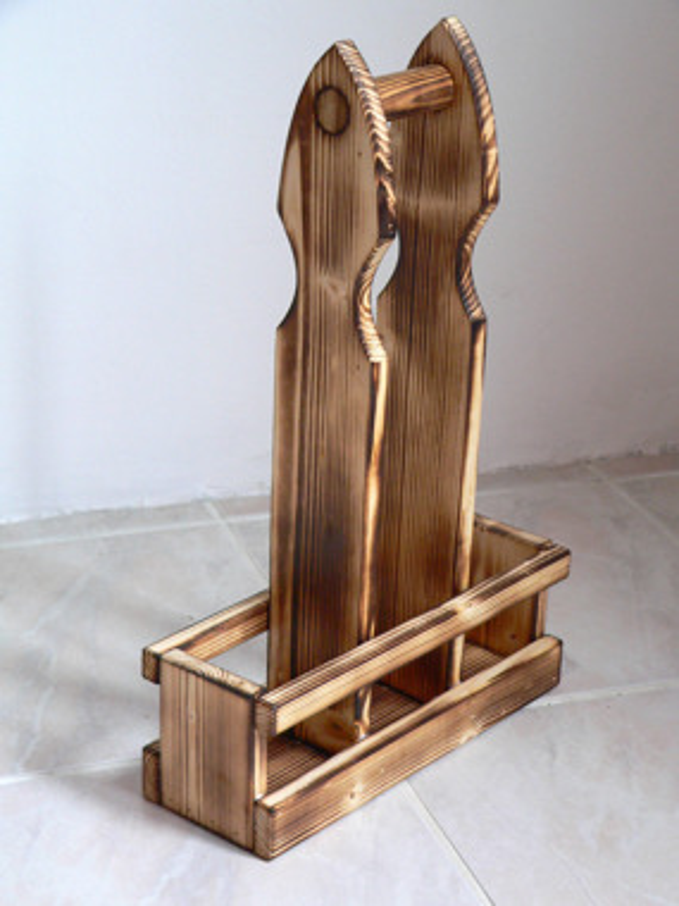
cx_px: 340
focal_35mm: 79
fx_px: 2066
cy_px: 453
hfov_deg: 18.7
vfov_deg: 24.7
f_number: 2.8
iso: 200
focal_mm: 13.1
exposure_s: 1/25
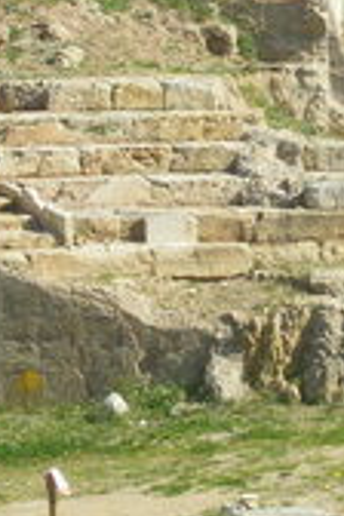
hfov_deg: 9.3
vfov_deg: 14.3
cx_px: 547
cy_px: 108
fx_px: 2050
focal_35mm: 143
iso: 64
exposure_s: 1/200
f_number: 5.4
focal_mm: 6.3
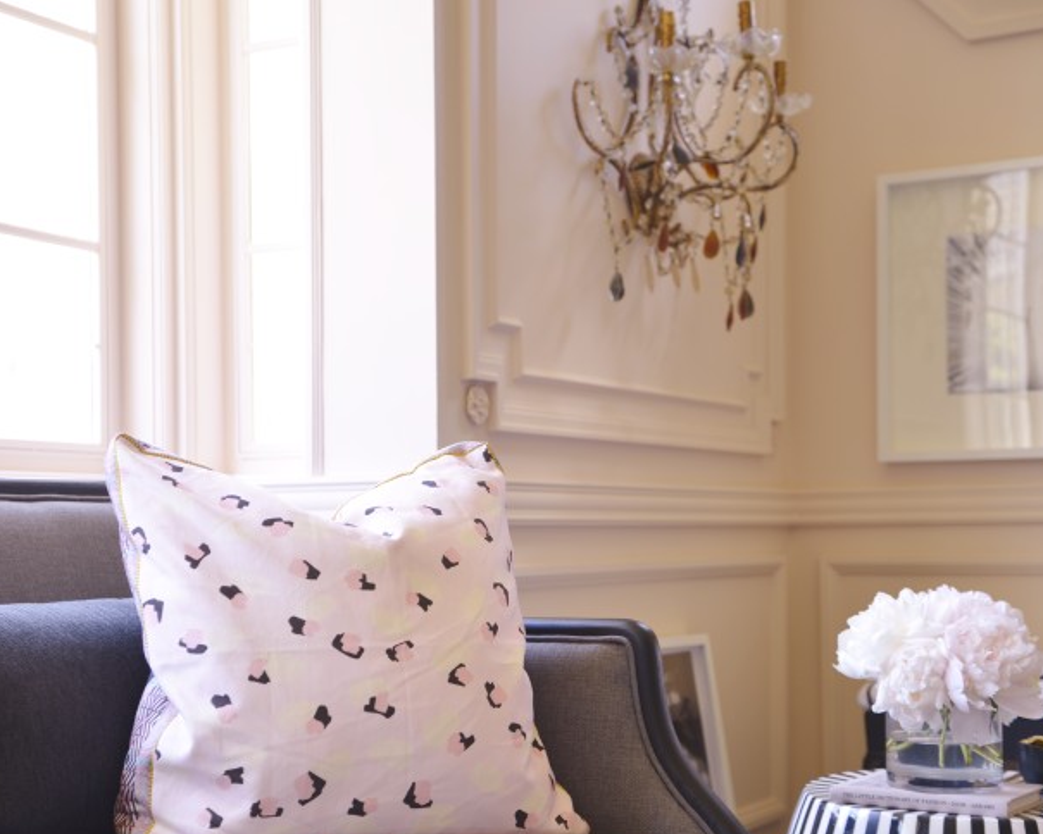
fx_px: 1852
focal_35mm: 60
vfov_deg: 25.3
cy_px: 516
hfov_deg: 31.5
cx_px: 522
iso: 100
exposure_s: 1/15
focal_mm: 42
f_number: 4.2
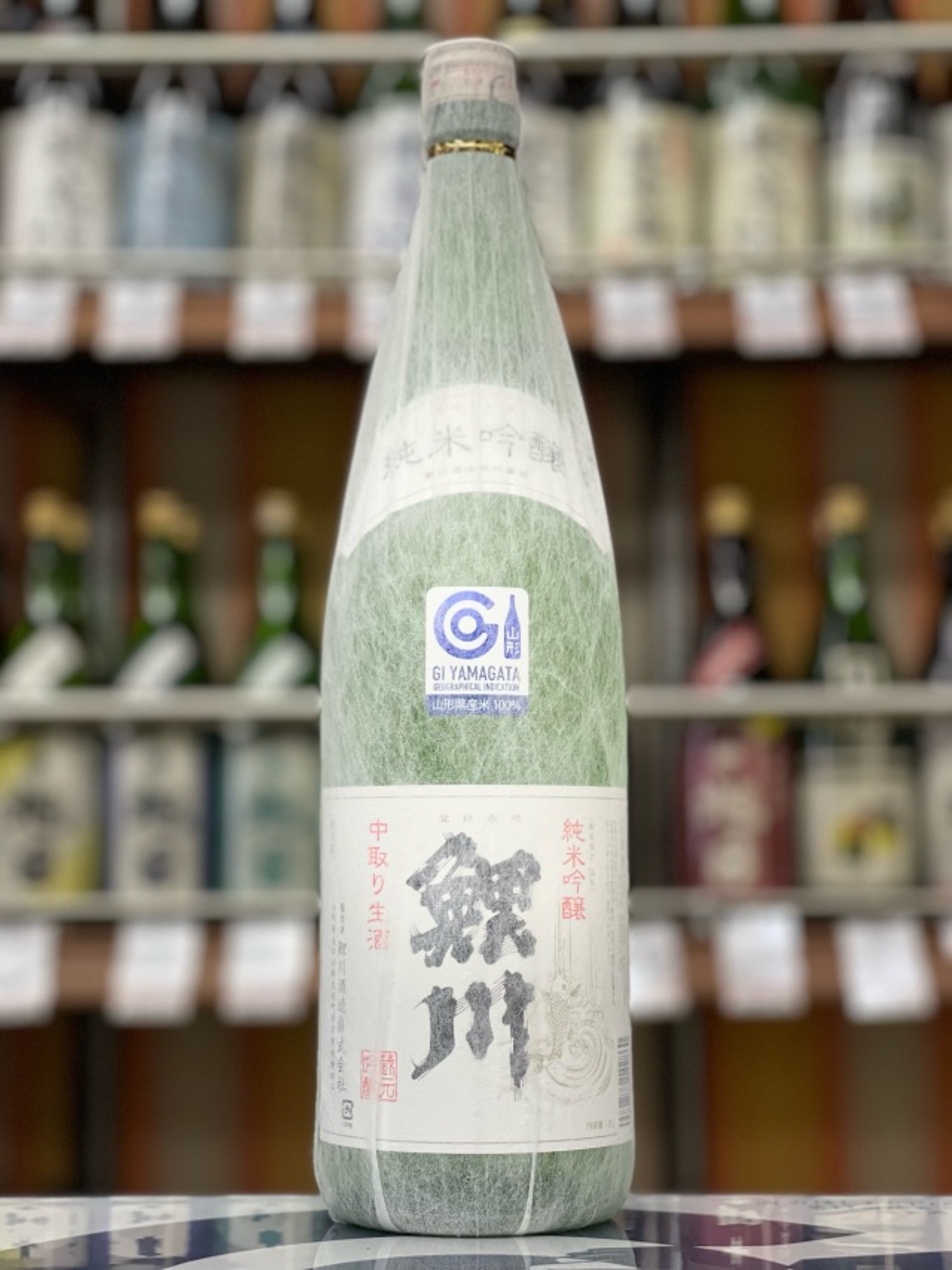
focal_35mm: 64
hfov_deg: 22.9
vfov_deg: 30.3
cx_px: 476
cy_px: 635
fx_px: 2346
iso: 200
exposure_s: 1/100
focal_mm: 7.5
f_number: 2.2
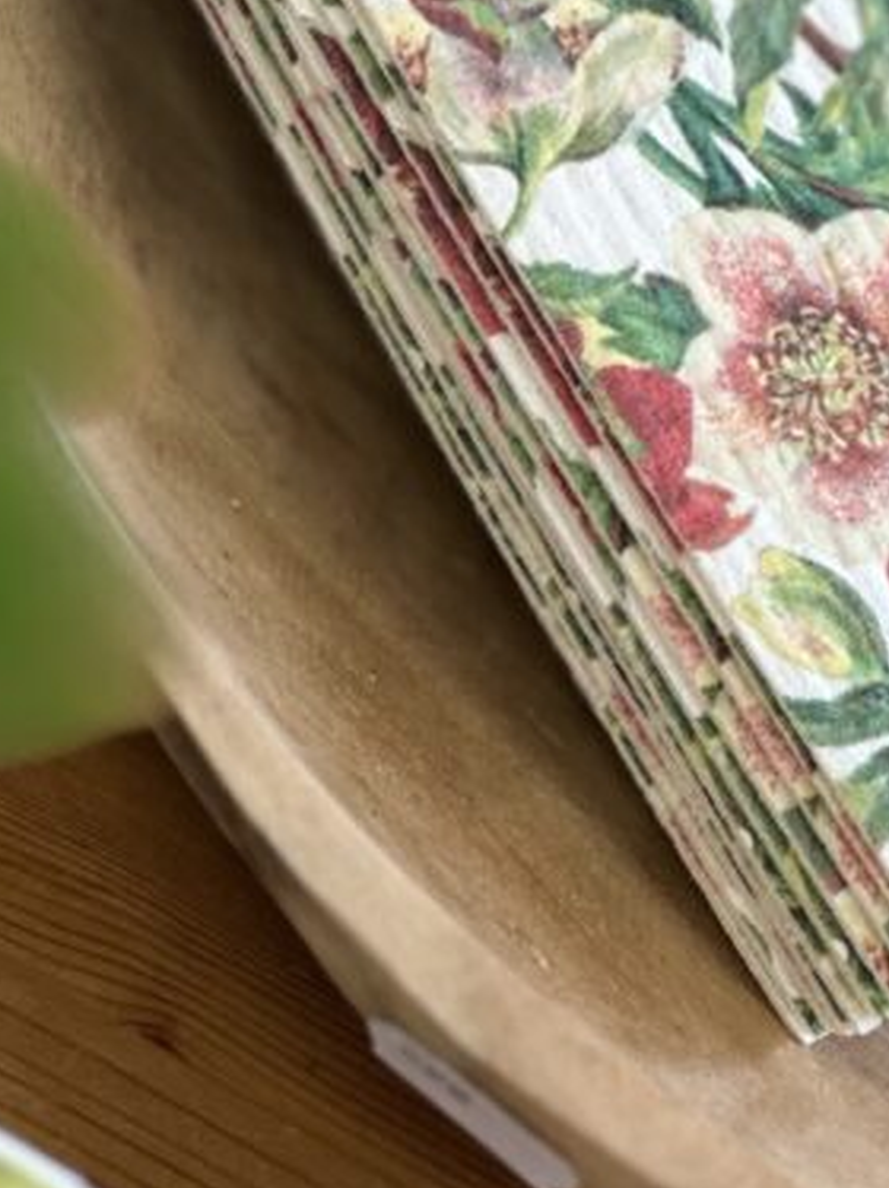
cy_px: 35
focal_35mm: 211
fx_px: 7233
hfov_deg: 7.0
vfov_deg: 9.3
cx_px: 610
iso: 80
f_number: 2.8
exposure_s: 1/100
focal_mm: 9
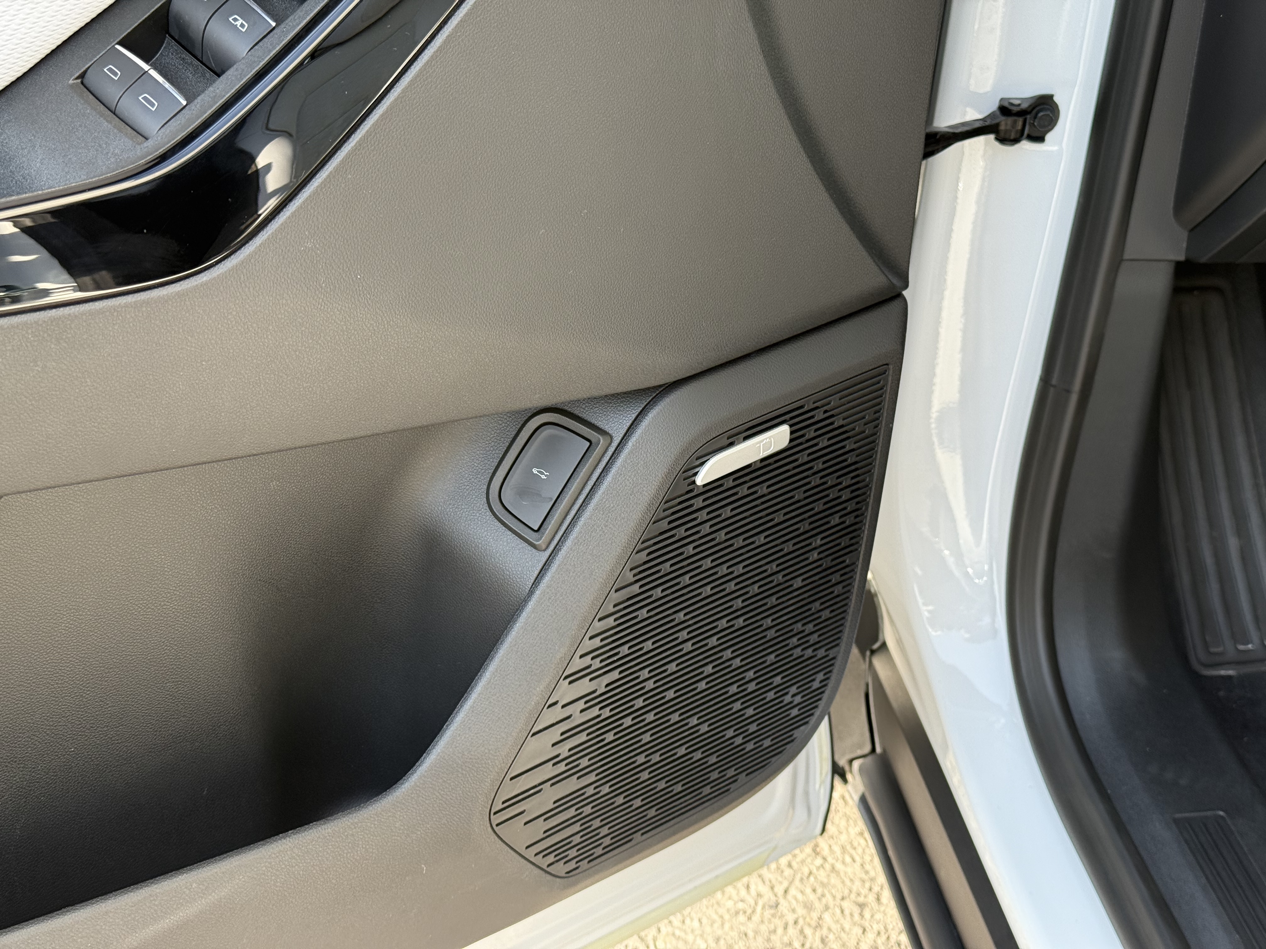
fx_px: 1755
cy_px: 474
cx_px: 633
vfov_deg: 30.3
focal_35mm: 48
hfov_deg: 39.7
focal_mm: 6.76
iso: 100
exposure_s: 1/418
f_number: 1.78
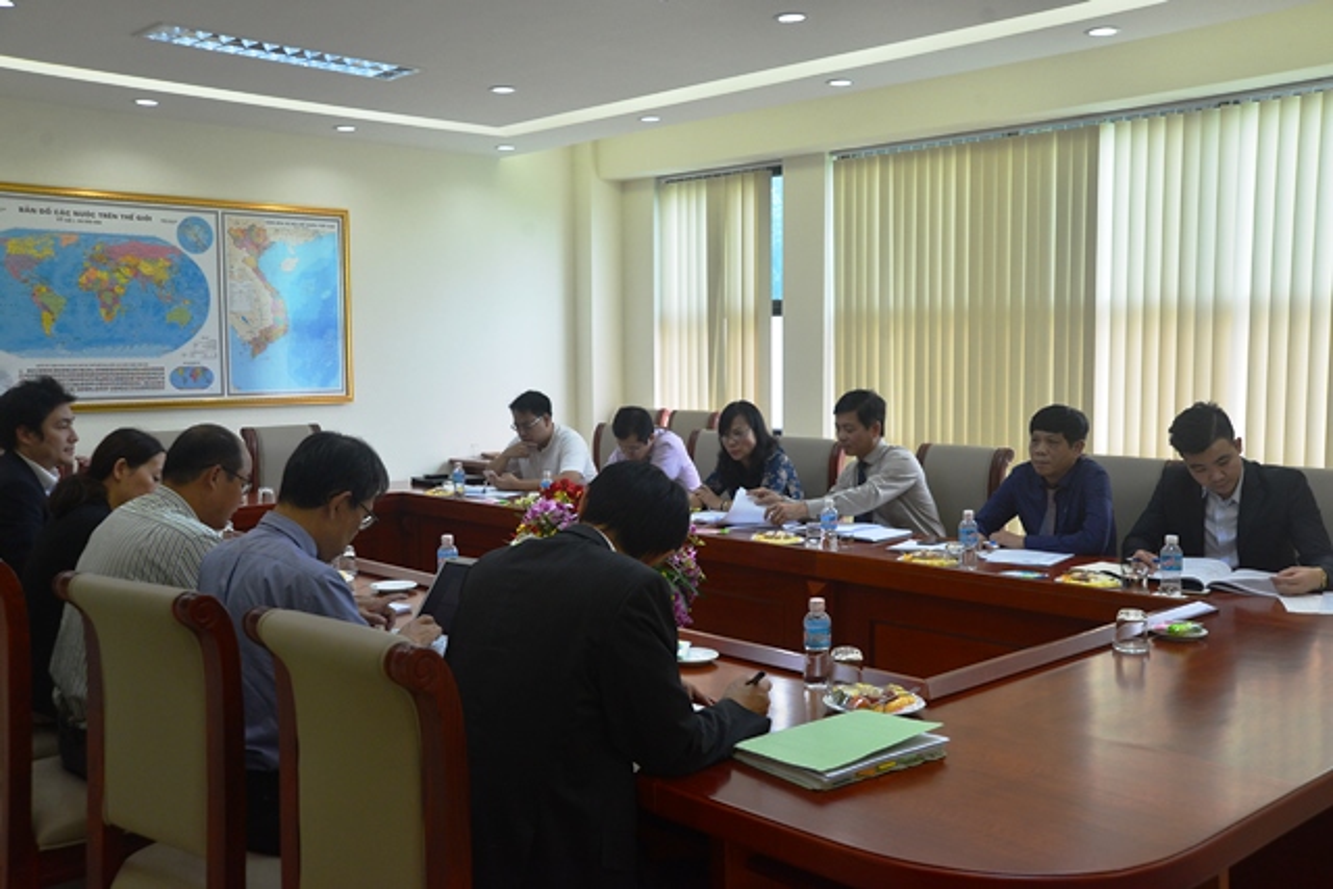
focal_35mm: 35
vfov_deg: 37.9
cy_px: 444
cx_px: 666
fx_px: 1296
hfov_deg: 54.4
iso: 1250
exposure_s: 1/250
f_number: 8
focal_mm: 35
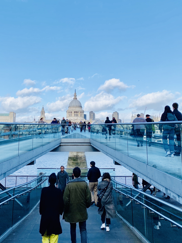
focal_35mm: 36
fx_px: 252
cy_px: 85
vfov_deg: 50.6
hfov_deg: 39.6
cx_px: 78
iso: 32
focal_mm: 4.25
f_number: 1.8
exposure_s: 1/1233
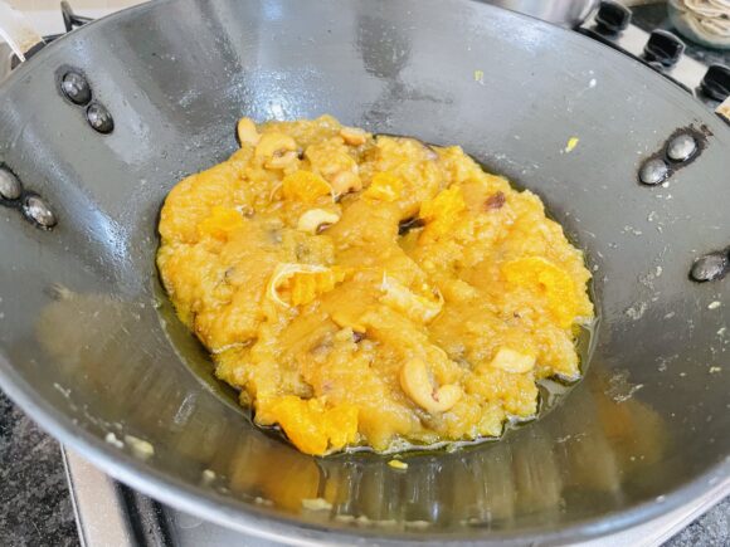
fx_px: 548
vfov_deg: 53.1
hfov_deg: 67.3
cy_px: 274
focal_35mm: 26
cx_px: 365
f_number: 1.6
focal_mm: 4.2
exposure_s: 1/60
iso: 400
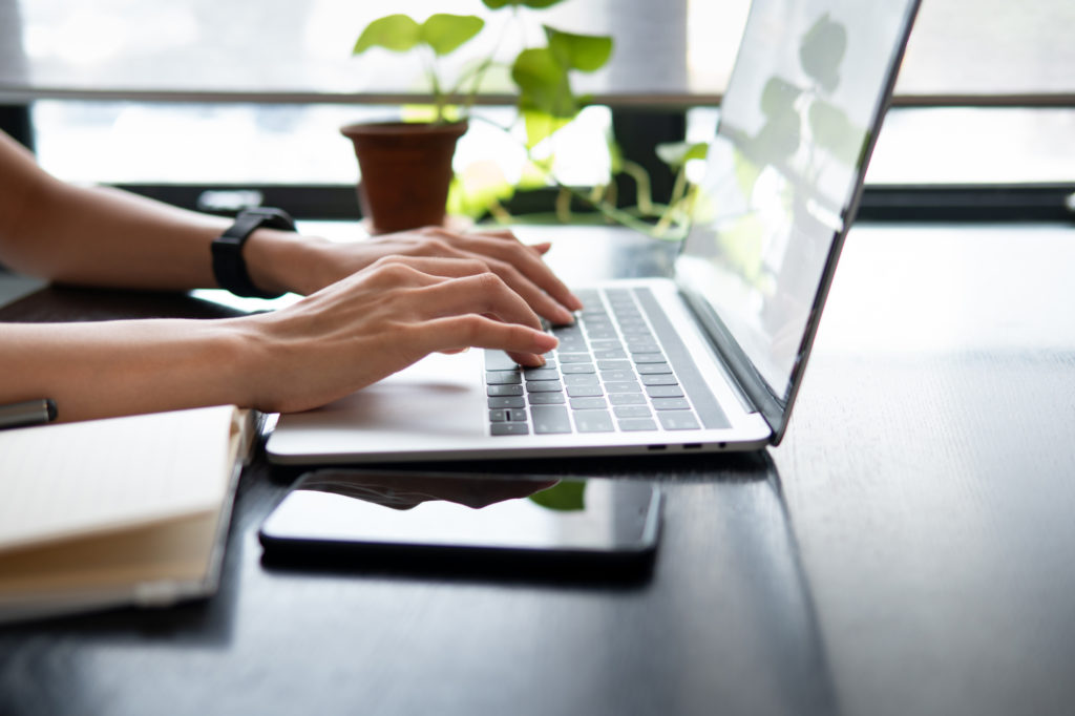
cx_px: 538
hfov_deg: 43.6
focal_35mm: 45
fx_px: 1343
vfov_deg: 29.8
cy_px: 358
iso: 200
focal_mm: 30
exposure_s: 1/30
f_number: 2
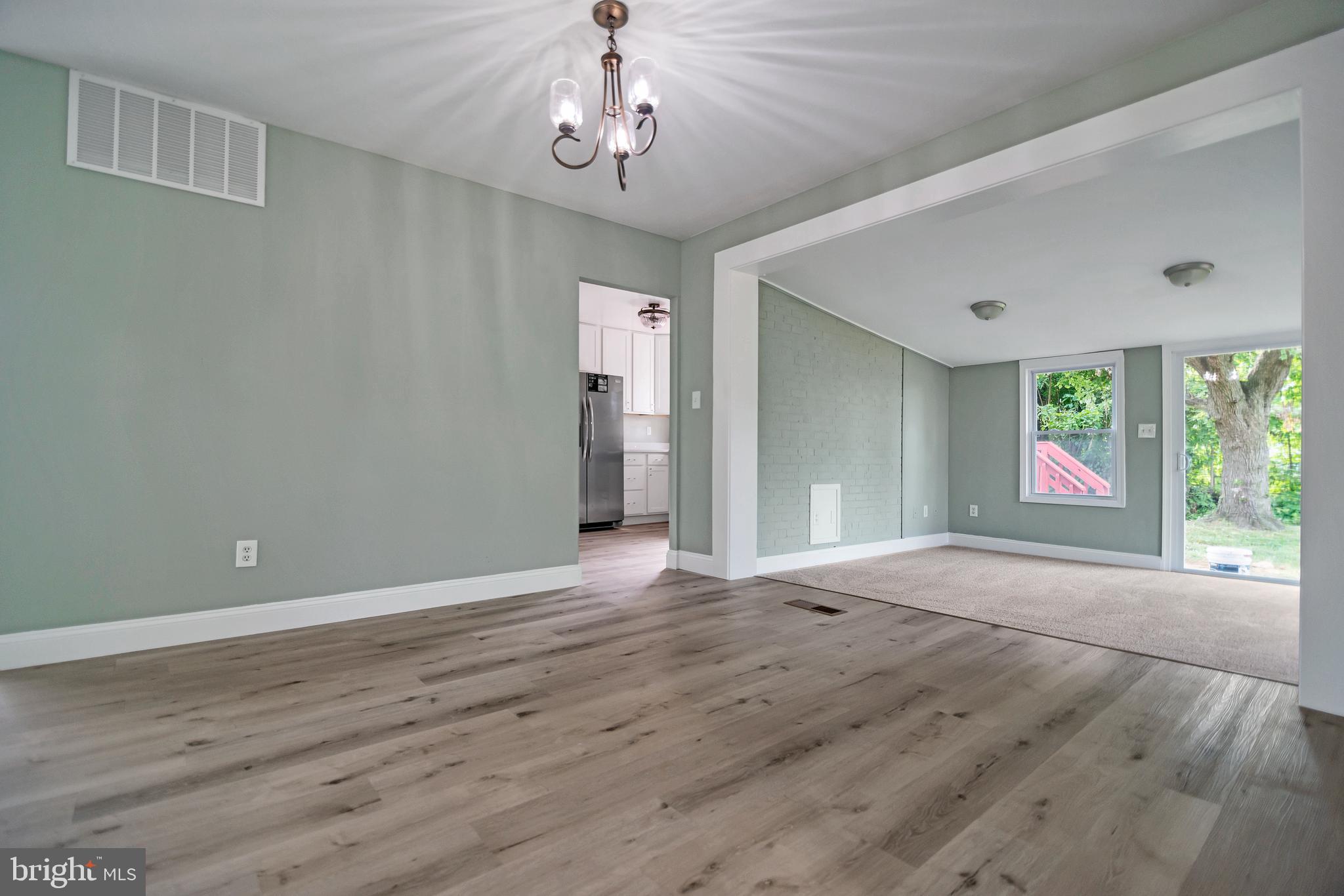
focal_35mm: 16
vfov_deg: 73.8
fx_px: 597
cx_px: 672
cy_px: 448
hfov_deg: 96.7
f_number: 3.5
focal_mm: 16
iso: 320
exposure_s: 1/125
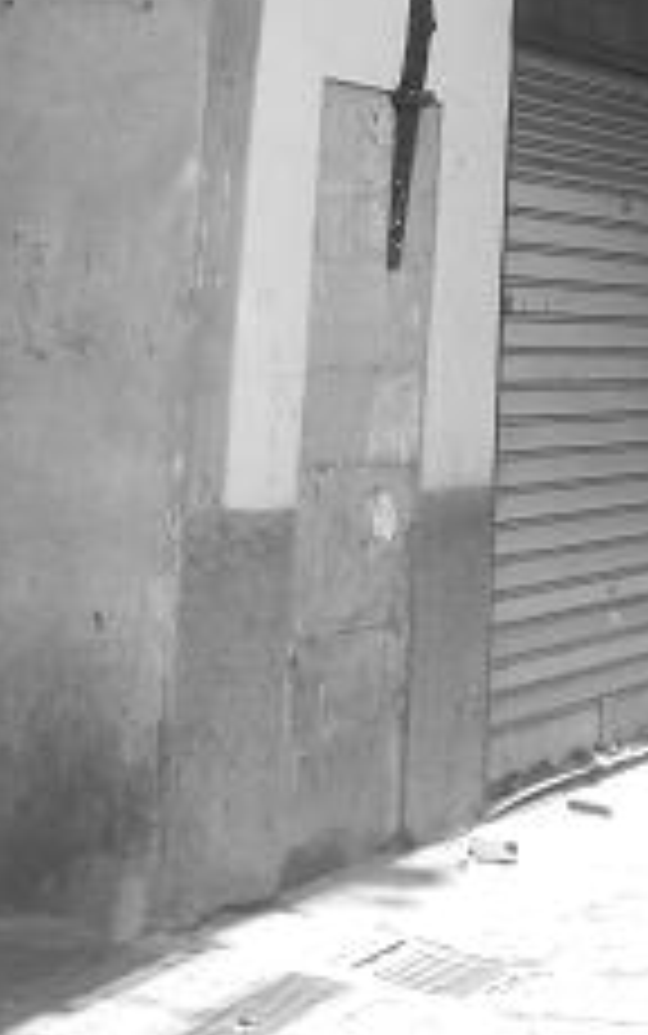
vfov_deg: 20.0
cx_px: 493
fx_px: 2907
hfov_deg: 12.7
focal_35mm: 103
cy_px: 196
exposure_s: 1/80
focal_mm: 7.7
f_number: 4.2
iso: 80
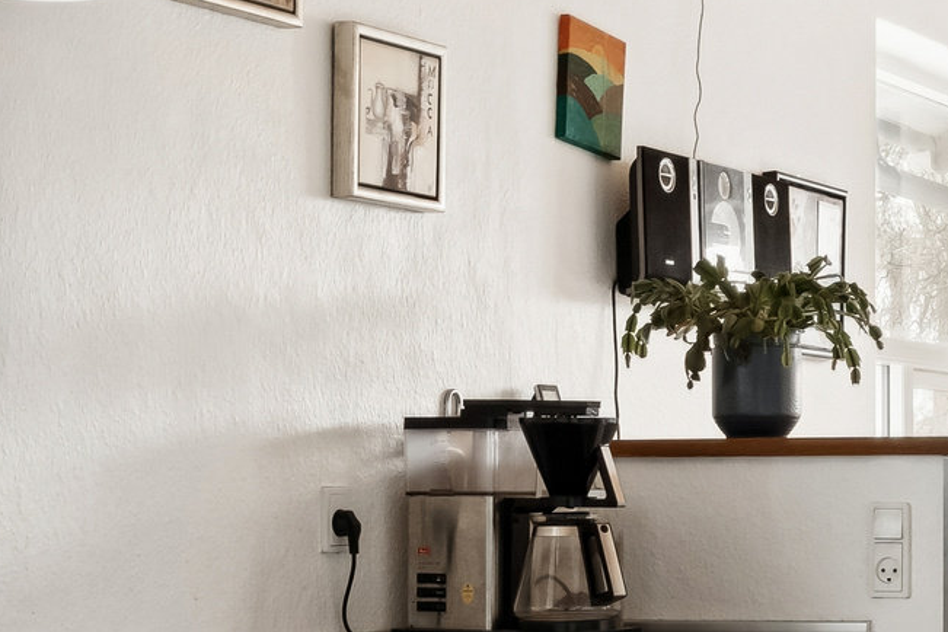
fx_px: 2791
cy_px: 517
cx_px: 1022
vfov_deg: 12.9
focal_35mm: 106
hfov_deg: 18.6
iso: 800
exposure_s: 1/20
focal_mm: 23
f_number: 11
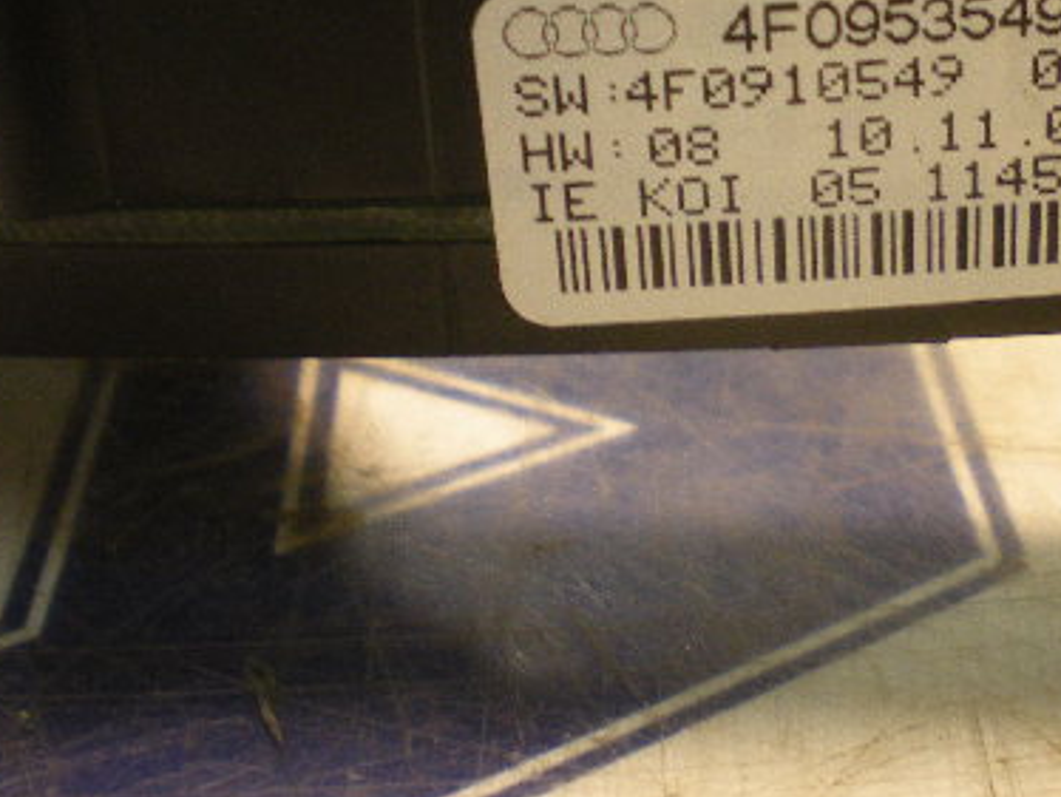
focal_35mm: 65
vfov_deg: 22.3
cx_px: 865
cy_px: 150
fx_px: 1994
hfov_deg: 29.1
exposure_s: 1/46.2
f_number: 3.1
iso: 172
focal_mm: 6.3
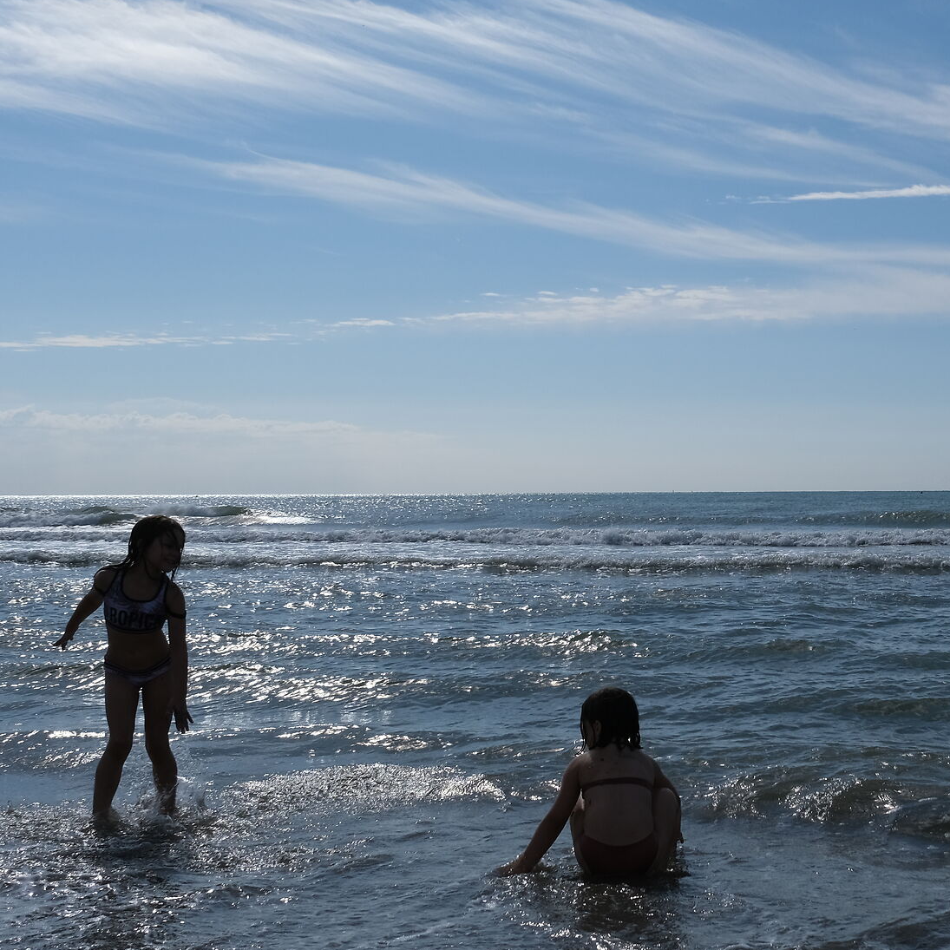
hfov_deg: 30.8
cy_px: 497
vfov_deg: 31.6
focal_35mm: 54
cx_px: 763
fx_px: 1677
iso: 400
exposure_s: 1/2500
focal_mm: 19.2
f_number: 9
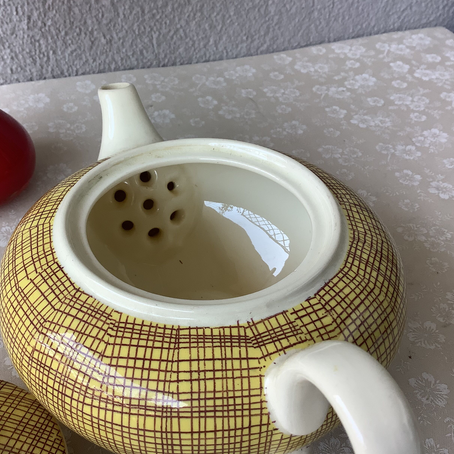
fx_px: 549
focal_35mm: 37
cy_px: 228
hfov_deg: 44.7
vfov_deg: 44.9
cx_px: 186
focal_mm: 3.3
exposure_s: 1/60
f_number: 2.4
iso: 50
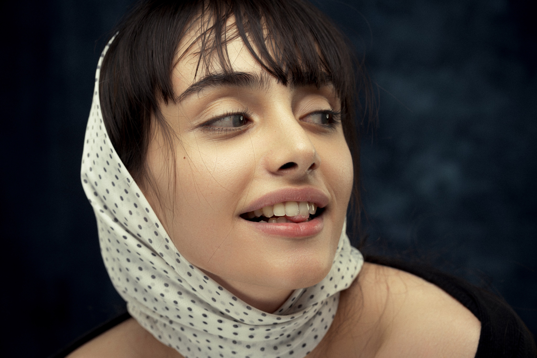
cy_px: 179
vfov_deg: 16.1
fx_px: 1268
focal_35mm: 85
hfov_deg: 23.9
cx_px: 268
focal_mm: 85
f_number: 8
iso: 50
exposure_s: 1/160
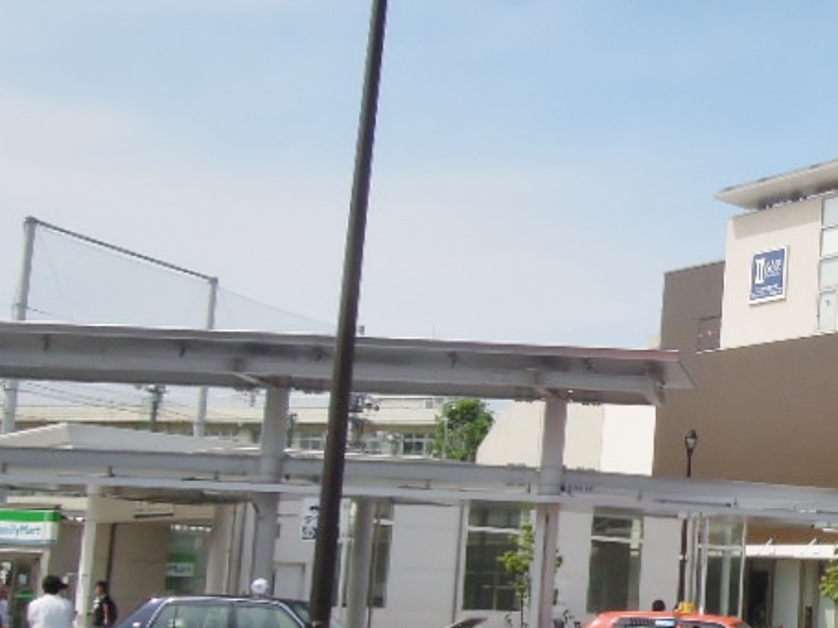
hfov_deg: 31.4
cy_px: 414
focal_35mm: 54
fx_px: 1307
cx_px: 928
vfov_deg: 26.9
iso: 160
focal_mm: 4.3
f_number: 5
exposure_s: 1/1250
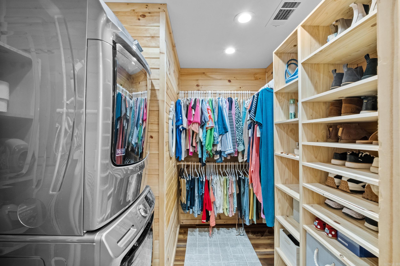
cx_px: 200
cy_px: 133
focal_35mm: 15
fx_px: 167
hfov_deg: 100.4
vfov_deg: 77.3
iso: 800
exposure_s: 2
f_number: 11
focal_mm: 10
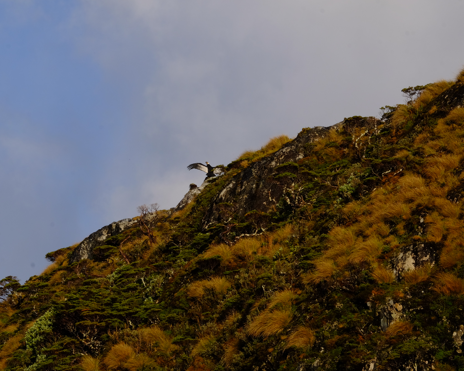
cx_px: 200
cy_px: 185
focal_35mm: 237
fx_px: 3255
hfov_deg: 8.2
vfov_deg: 6.5
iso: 500
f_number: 22
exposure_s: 1/125
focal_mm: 140
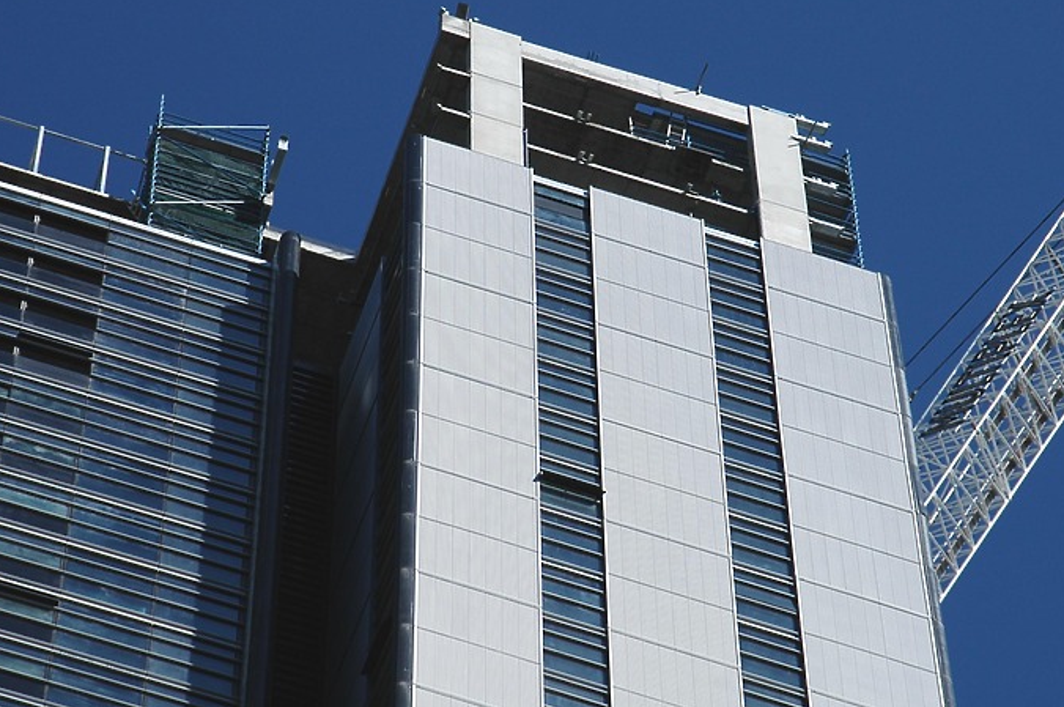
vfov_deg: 6.5
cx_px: 586
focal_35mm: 210
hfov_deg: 9.8
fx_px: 6189
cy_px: 272
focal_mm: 105
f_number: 8
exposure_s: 1/1000
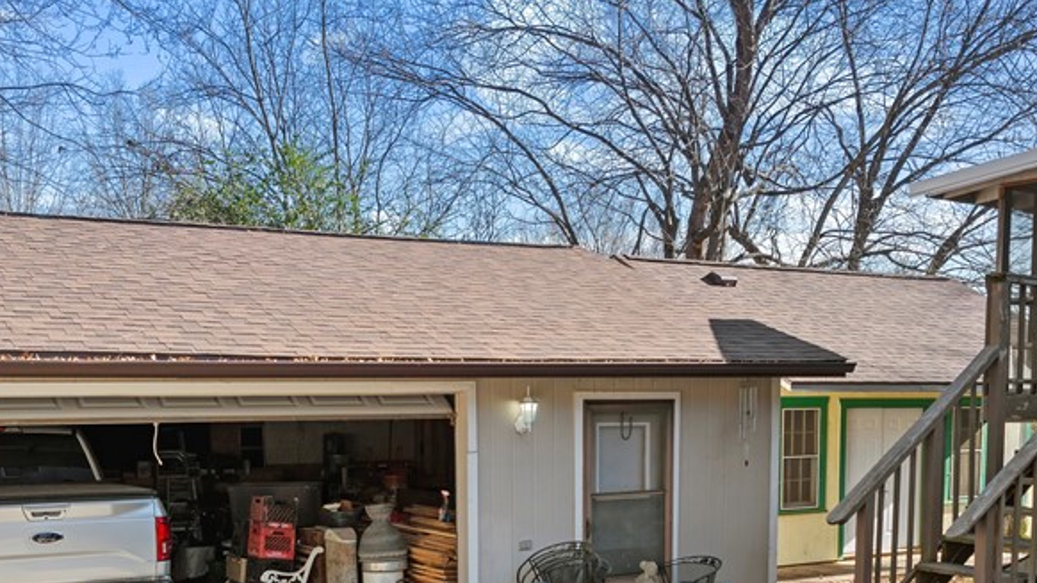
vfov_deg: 24.8
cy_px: 579
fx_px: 1265
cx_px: 490
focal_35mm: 46
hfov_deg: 44.6
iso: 140
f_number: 2.8
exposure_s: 1/1250
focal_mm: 12.29
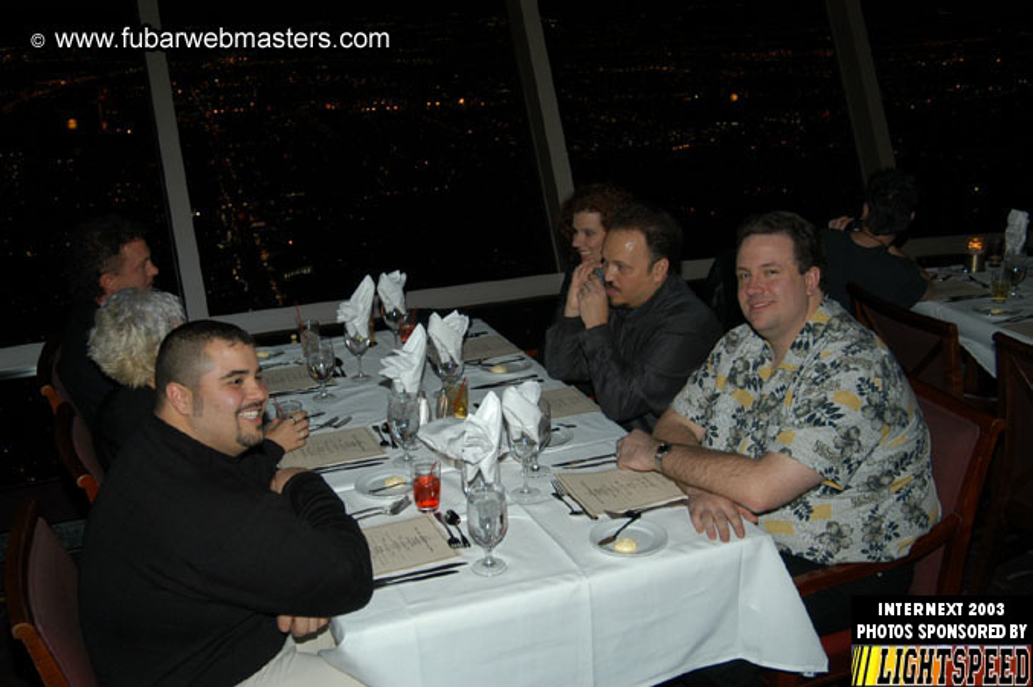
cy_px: 344
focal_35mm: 36
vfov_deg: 36.8
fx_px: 1032
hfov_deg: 53.2
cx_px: 516
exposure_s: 1/60
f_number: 5
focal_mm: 24
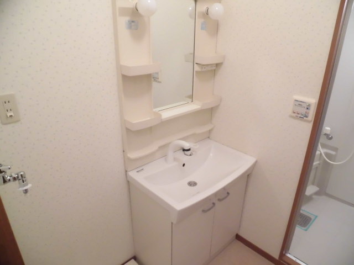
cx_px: 177
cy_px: 132
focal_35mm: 24
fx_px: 245
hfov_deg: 71.6
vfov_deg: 56.8
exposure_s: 1/25
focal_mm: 4.3
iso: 500
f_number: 3.1
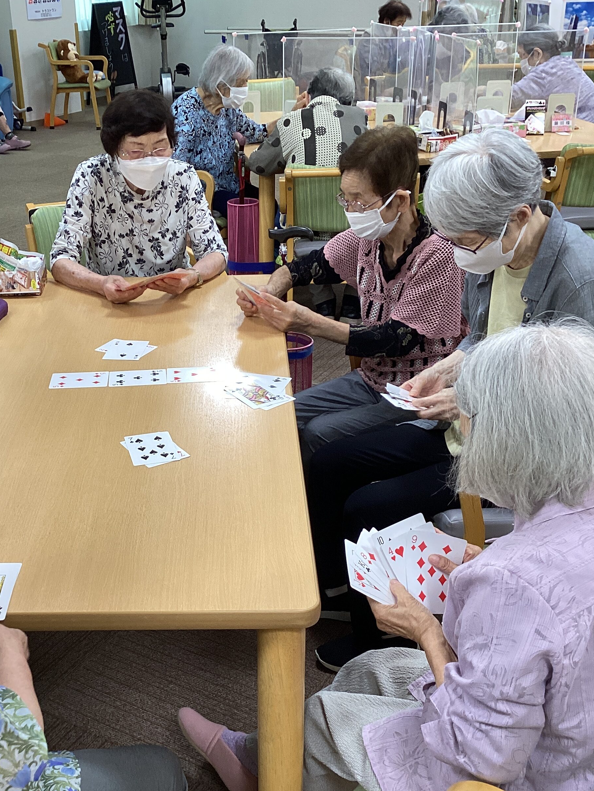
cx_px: 206
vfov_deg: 44.6
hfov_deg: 34.1
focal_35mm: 42
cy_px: 464
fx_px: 961
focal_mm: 3.3
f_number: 2.4
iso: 80
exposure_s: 1/50
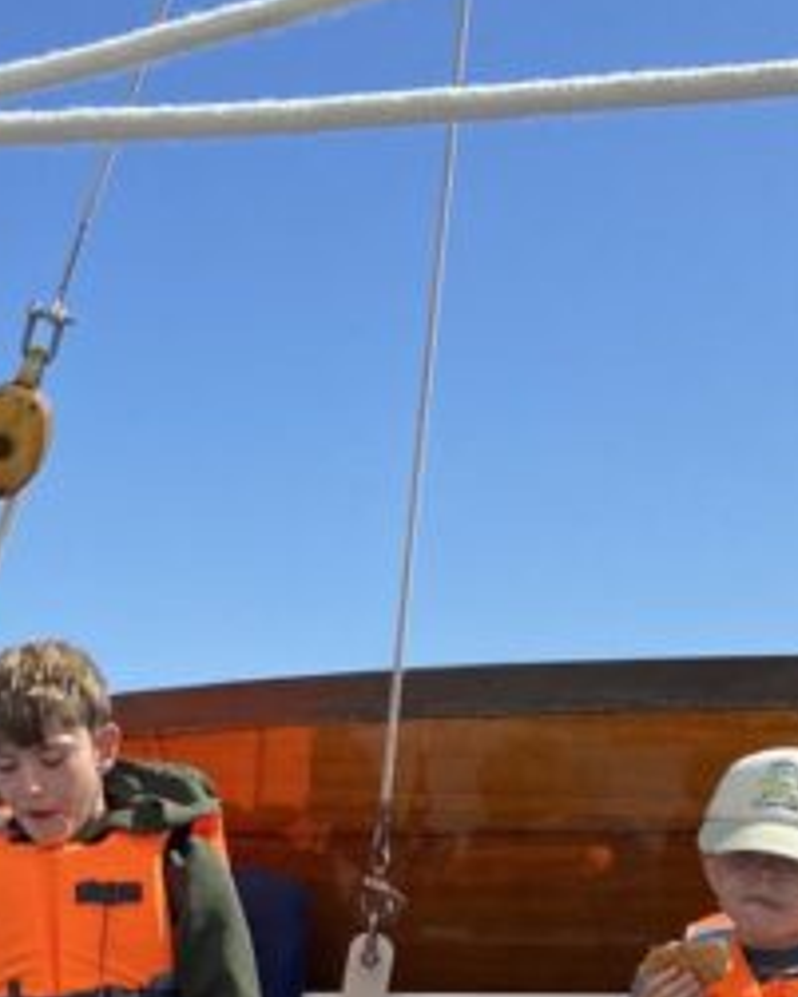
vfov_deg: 25.3
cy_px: 961
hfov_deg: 20.2
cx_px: -111
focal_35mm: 72
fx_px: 2124
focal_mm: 4.25
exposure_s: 1/2315
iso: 32
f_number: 1.8
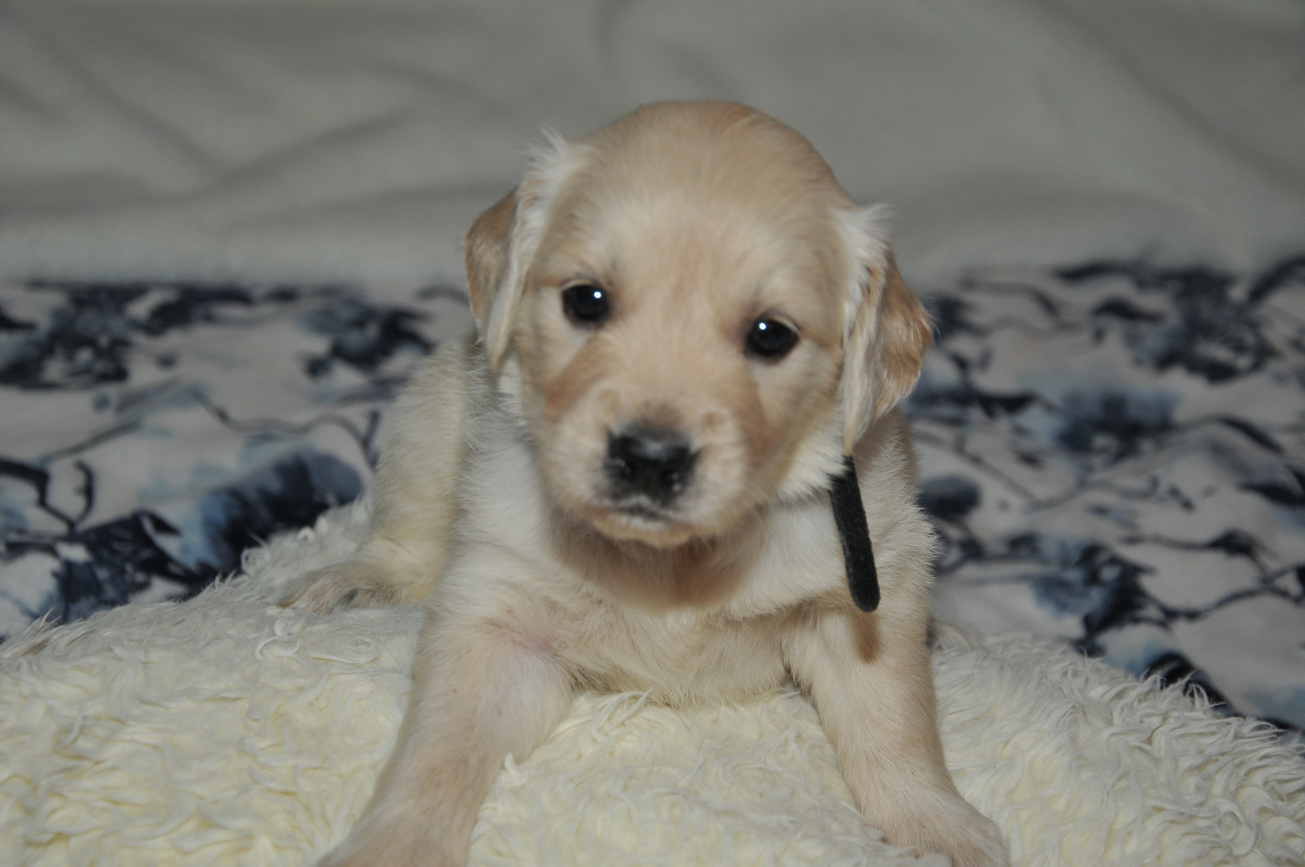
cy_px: 434
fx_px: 3150
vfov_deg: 15.7
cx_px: 652
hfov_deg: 23.4
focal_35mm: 87
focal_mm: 58
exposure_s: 1/60
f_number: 5.6
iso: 400
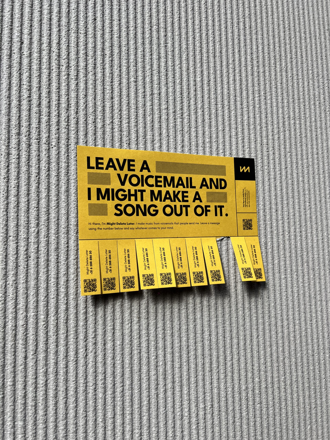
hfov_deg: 53.1
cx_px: 165
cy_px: 220
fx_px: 330
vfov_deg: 67.3
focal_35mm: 26
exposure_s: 1/1488
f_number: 1.5
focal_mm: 5.7
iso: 50
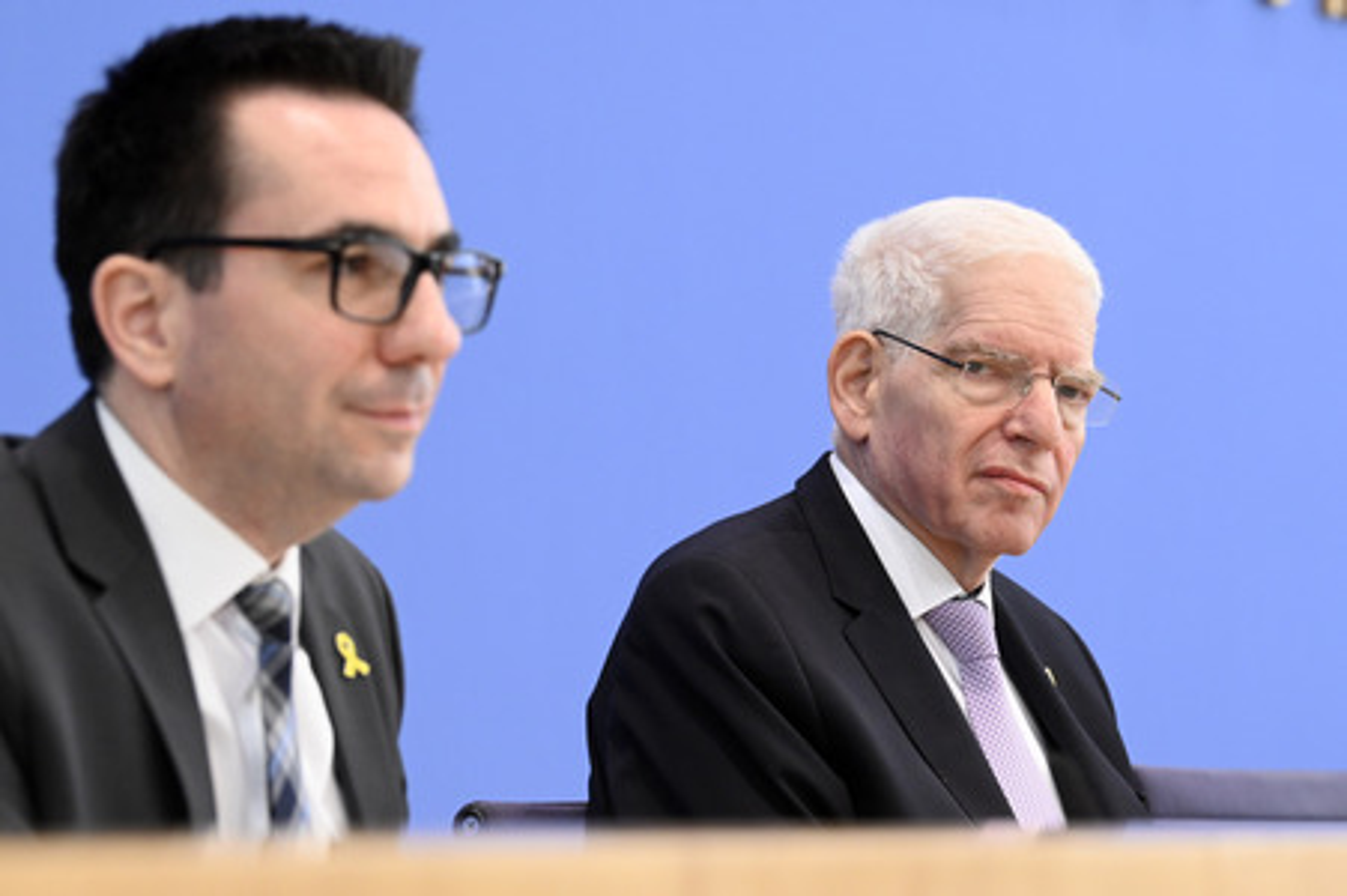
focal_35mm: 120
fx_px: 4487
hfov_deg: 17.1
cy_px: 448
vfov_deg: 11.4
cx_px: 674
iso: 4000
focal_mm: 120
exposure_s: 1/640
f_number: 5.6
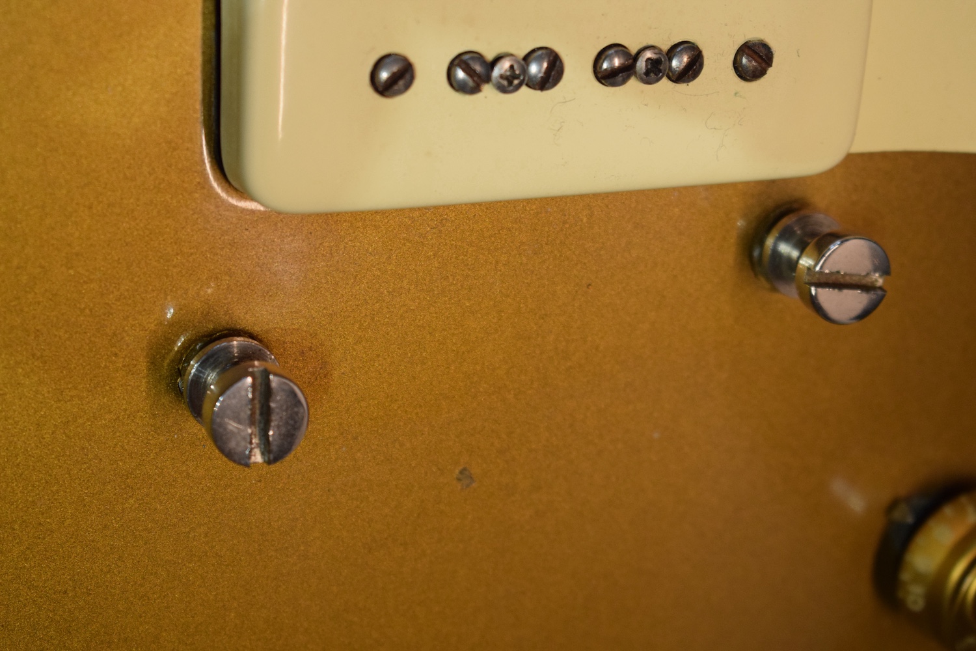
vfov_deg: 16.6
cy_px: 326
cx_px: 488
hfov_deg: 24.6
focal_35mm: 82
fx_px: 2236
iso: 1600
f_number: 5.6
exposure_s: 1/125
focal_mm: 55
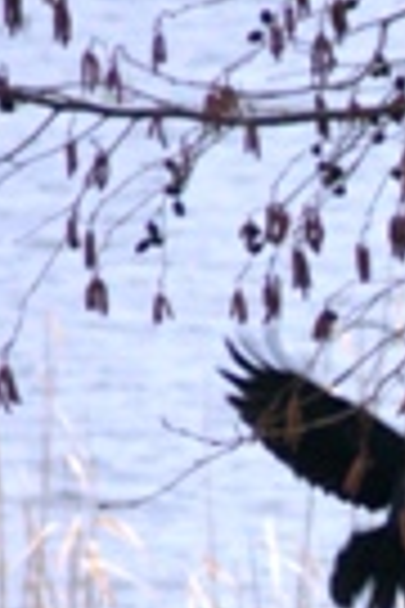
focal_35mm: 2137
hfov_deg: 0.6
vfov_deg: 1.0
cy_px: 743
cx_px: 799
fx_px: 36059
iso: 800
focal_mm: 300
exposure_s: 1/160
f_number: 5.6
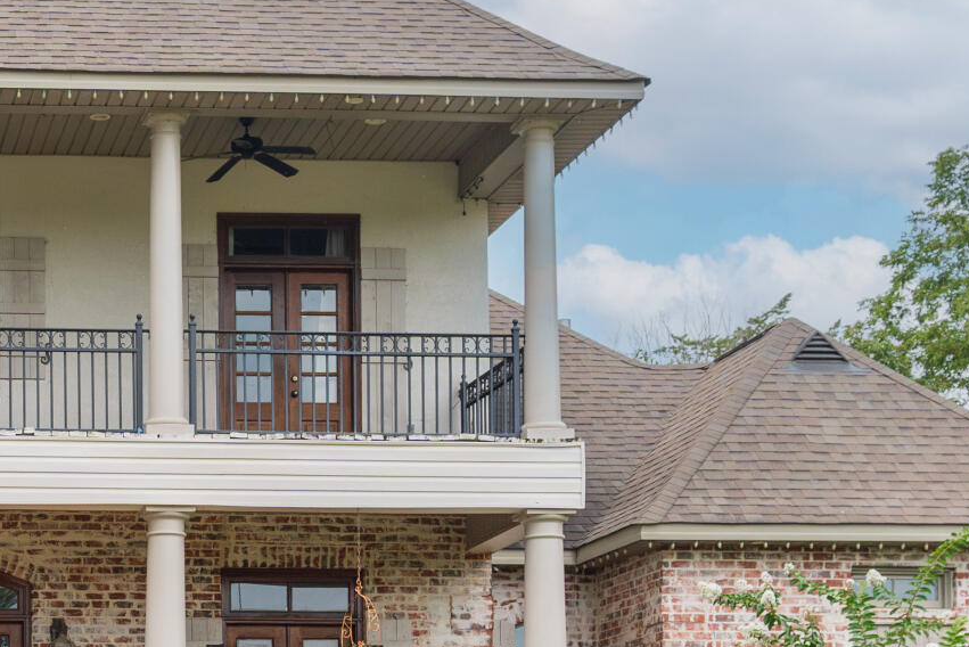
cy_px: 513
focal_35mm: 74
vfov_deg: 18.3
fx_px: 1992
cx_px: 67
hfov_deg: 26.3
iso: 250
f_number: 6.3
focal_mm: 21
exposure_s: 1/250
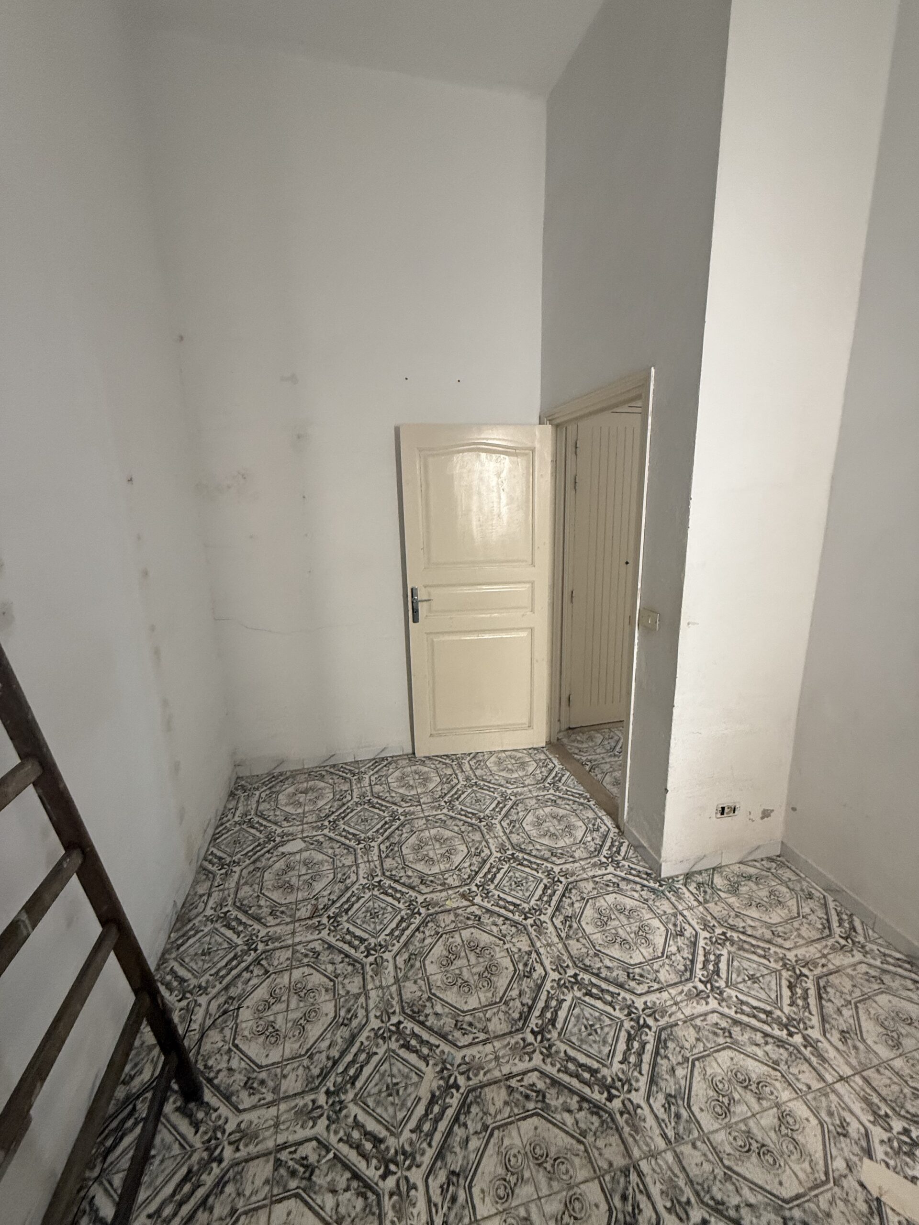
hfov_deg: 85.7
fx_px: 496
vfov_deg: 102.1
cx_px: 460
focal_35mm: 14
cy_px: 612
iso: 400
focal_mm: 2.22
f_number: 2.2
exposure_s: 1/60
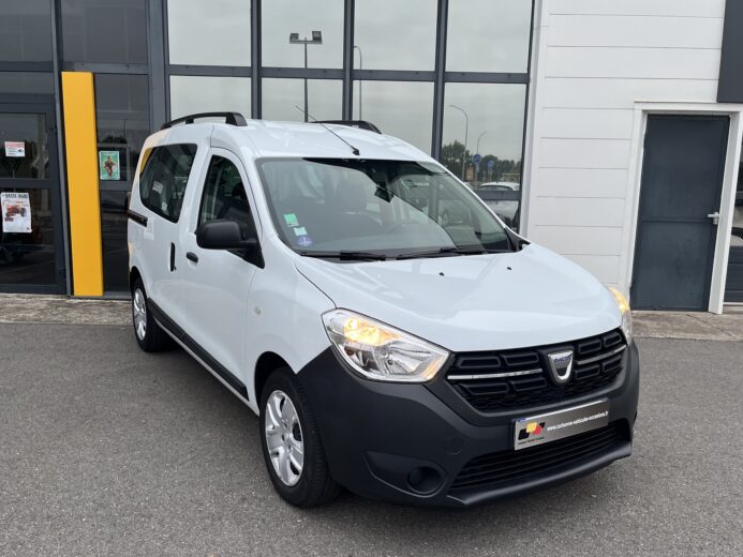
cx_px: 359
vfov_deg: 46.8
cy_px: 304
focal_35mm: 30
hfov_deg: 59.9
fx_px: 644
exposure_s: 1/121
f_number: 1.6
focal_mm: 5.1
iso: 64
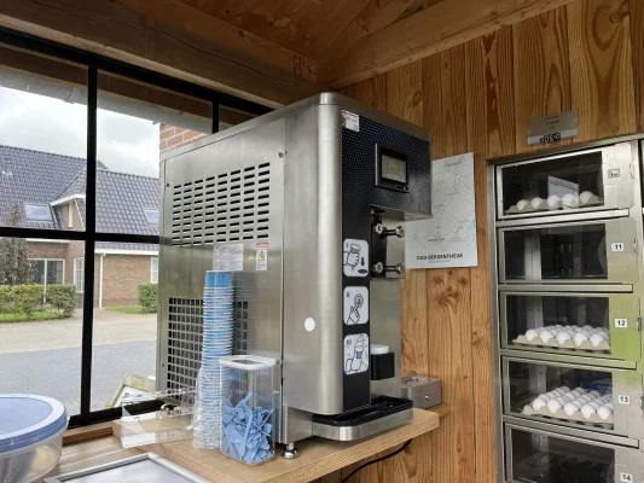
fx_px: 484
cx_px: 322
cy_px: 242
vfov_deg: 53.1
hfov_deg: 67.3
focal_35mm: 26
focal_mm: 5.1
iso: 50
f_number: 1.6
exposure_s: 1/301
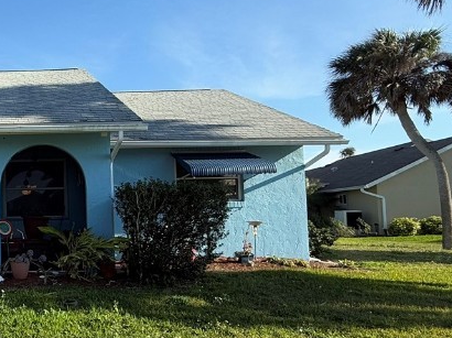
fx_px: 457
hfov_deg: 44.4
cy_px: 195
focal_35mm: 35
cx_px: -6
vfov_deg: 40.6
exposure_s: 1/1050
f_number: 2.2
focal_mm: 2.22
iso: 50
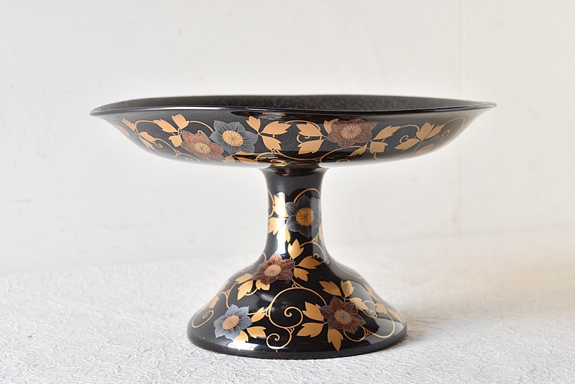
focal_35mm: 82
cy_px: 192
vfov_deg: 16.6
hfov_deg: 24.6
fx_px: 1318
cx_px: 288
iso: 200
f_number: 5.6
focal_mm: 55
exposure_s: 1/2.5
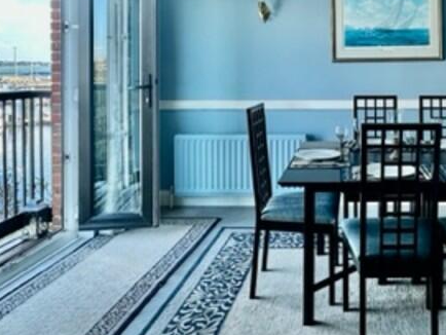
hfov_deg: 51.8
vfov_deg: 41.1
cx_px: 357
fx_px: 425
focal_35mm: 33
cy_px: 66
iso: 40
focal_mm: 2.22
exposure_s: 1/246
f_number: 2.2
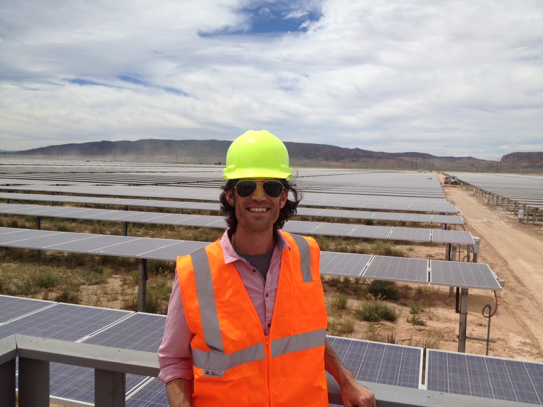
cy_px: 204
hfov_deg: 52.6
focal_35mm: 35
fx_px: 549
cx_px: 272
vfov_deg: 40.7
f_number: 2.4
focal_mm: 4.28
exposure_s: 1/3690
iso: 50
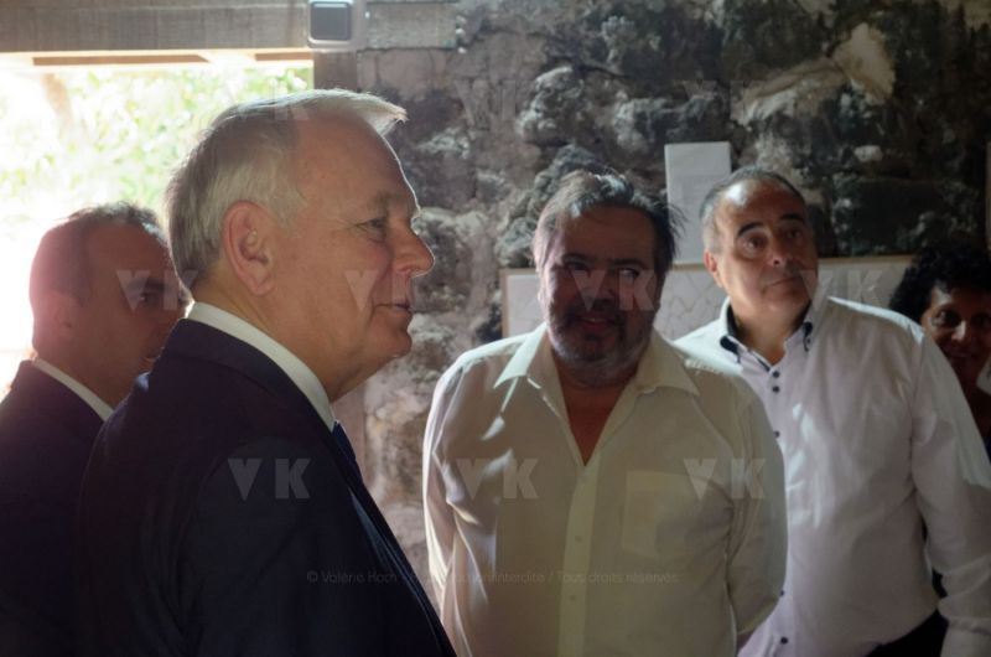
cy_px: 328
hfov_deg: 27.0
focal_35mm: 75
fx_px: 2060
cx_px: 496
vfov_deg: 18.1
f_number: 6.3
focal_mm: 50
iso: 2500
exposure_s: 1/80
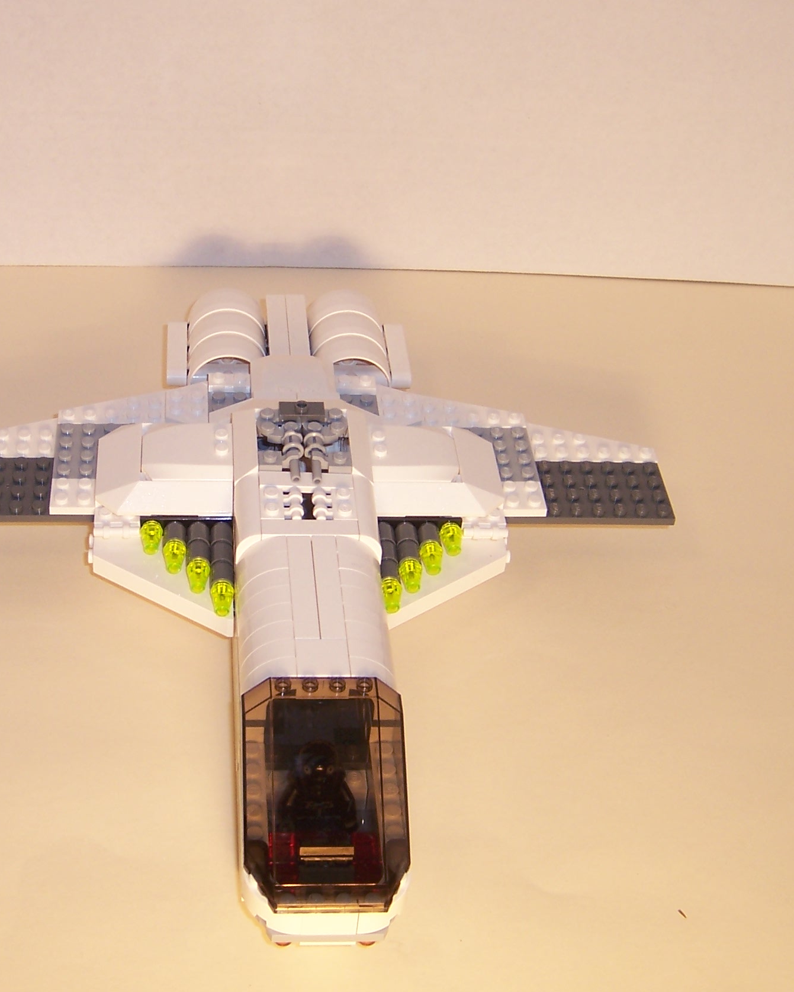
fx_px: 1586
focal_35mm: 54
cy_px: 439
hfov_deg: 28.0
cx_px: 299
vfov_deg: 34.7
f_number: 2.8
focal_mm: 6.2
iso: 80
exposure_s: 1/320
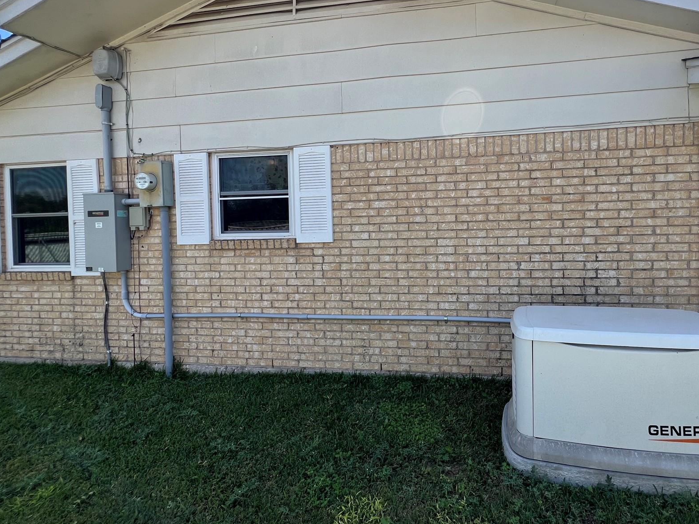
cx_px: 427
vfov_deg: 74.4
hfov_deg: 89.6
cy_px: 227
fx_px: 343
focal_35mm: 17
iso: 32
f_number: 1.8
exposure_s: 1/664
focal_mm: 1.57
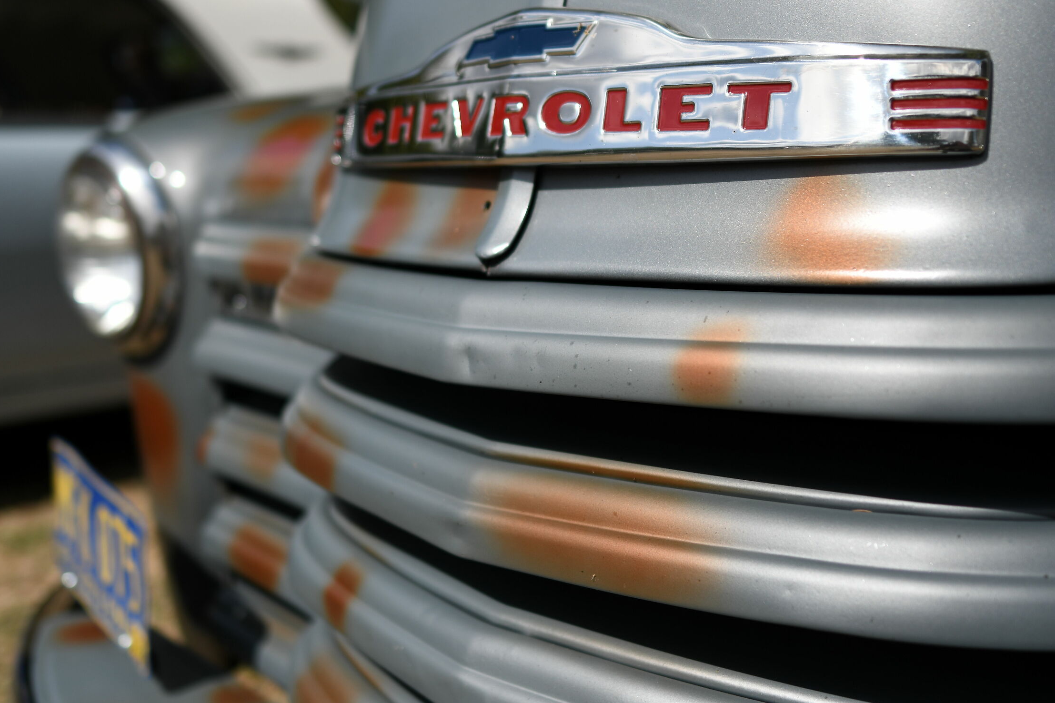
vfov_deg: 34.2
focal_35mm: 39
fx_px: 1143
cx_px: 506
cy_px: 331
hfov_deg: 49.5
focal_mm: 24
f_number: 1.8
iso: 100
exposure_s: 1/8000
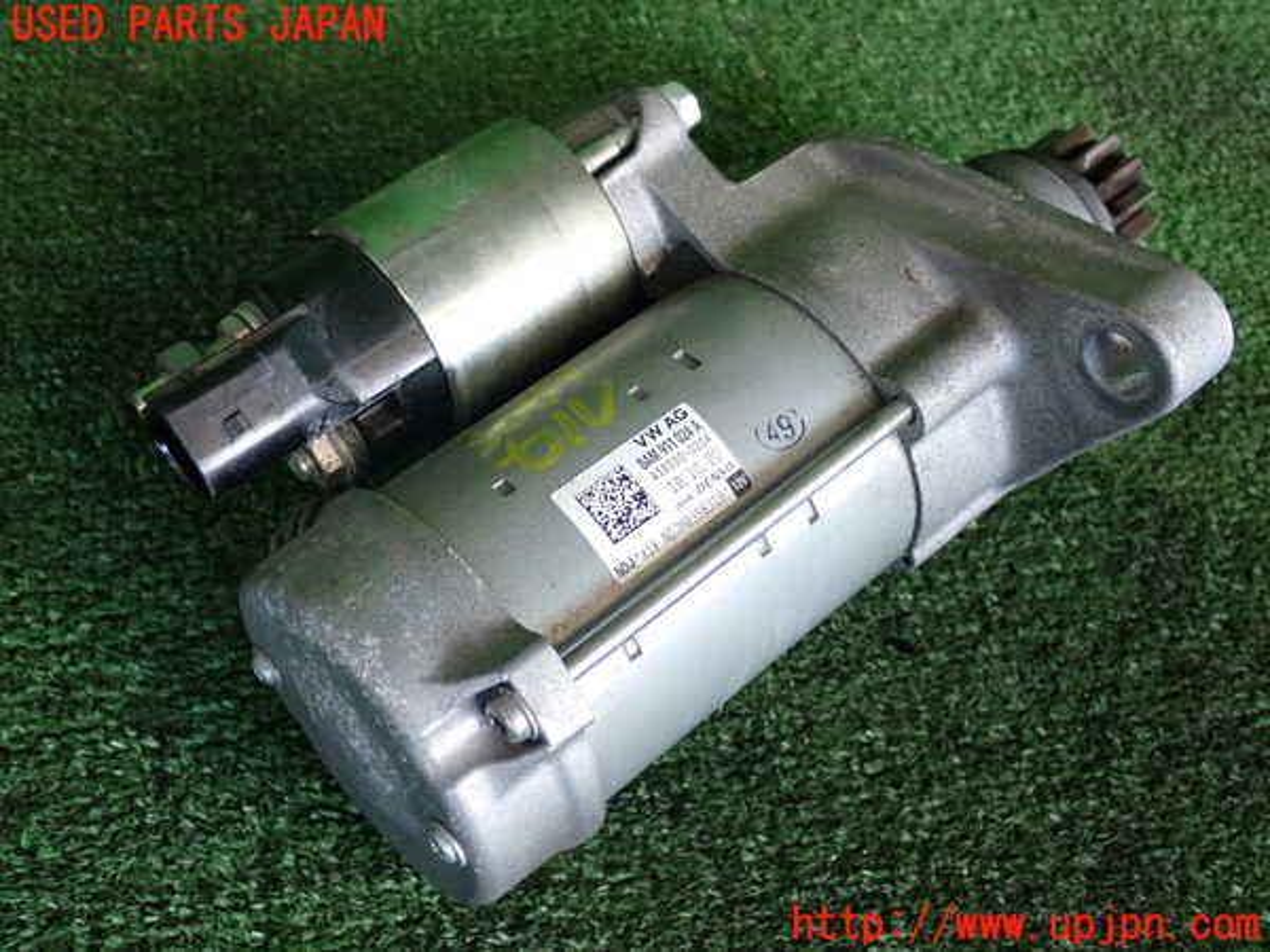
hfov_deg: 42.9
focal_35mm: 44
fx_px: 1614
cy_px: 476
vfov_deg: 32.9
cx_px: 635
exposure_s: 1/125
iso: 640
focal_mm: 7.84
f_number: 2.9
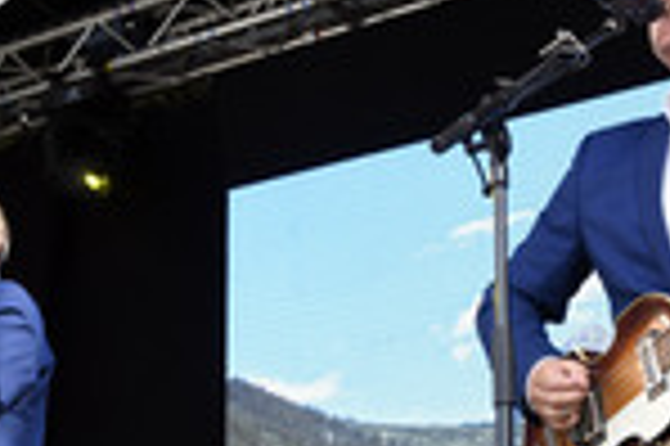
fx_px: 1748
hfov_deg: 21.6
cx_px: 214
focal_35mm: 94
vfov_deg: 14.3
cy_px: 423
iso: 500
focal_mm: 31
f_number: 7.1
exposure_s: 1/160
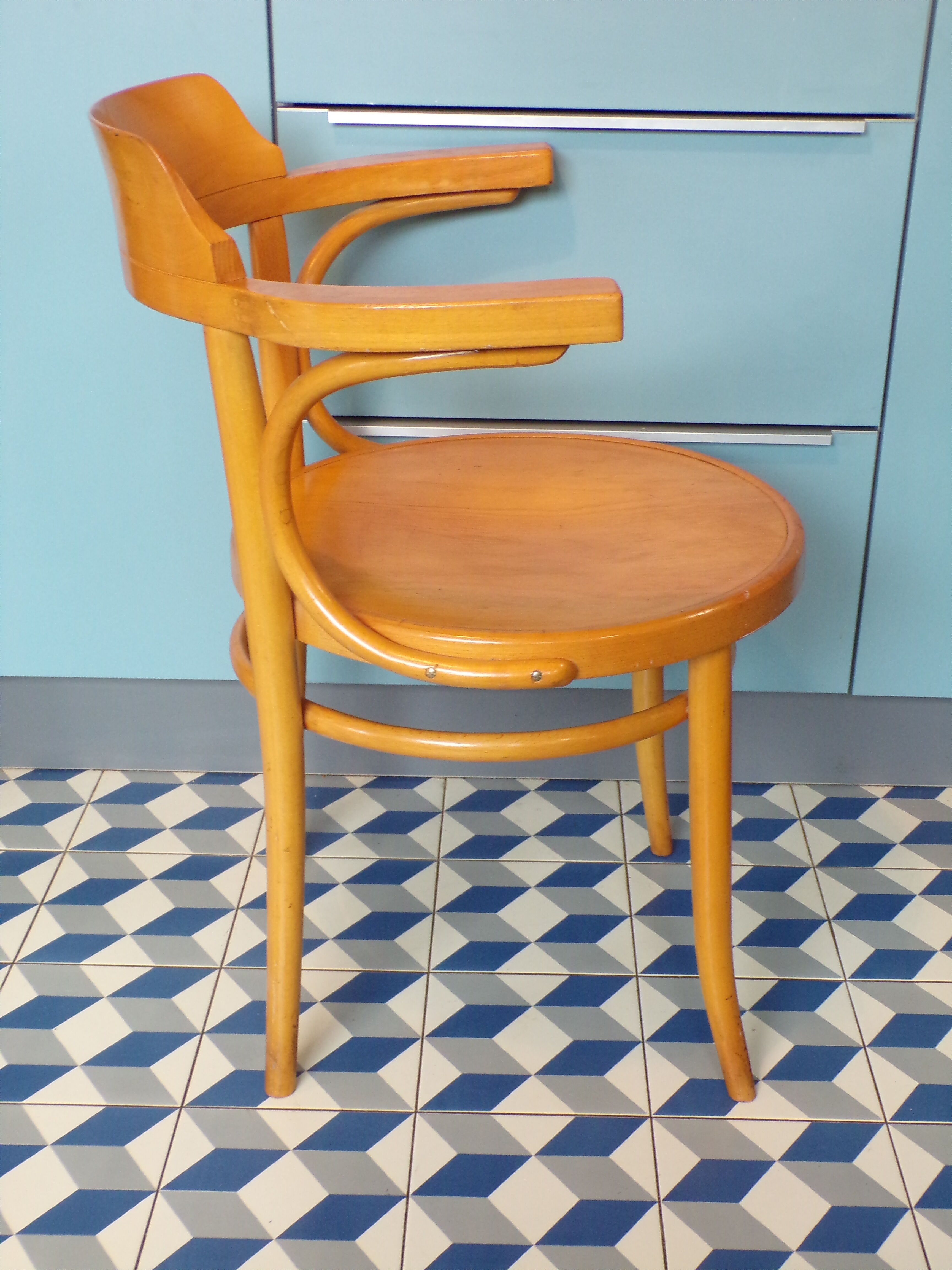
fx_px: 1540
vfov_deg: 44.8
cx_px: 476
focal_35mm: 42
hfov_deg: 34.3
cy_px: 635
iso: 320
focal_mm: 7.6
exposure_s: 1/17
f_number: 3.4
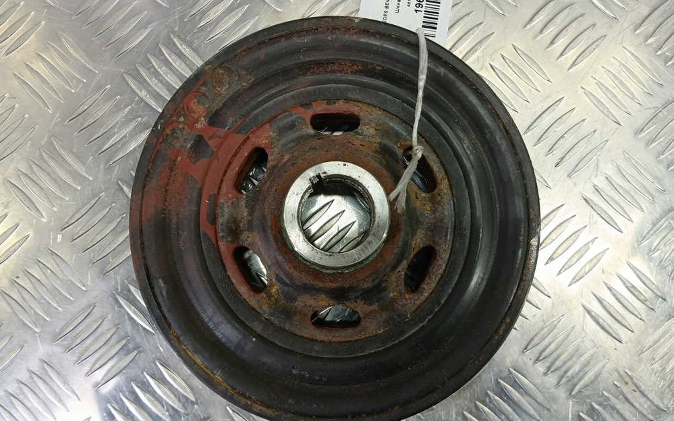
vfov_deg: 49.3
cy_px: 215
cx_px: 339
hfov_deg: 72.6
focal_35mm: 25
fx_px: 459
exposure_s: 1/50
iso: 156
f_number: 1.6
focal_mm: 4.11
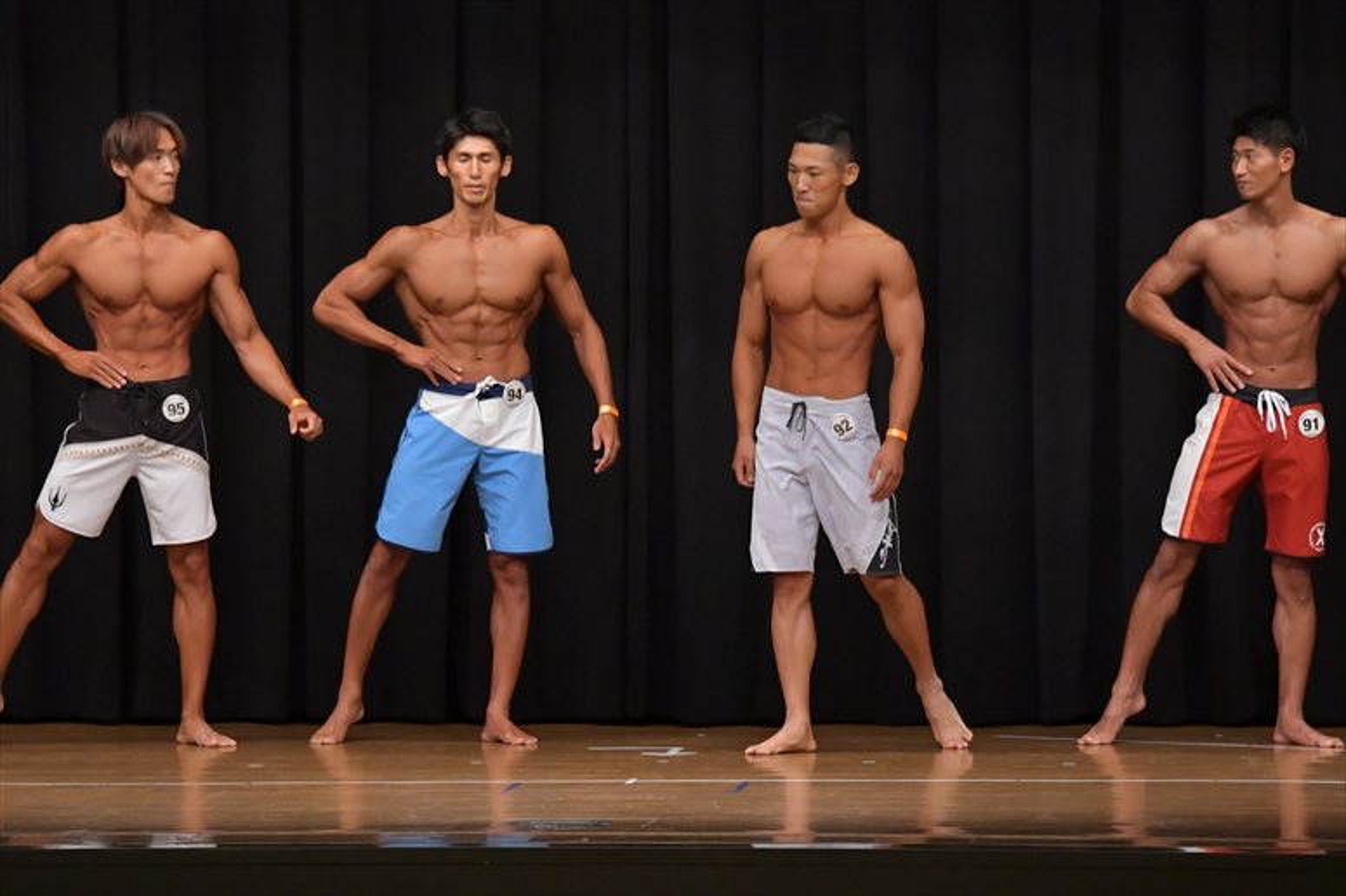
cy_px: 448
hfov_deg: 10.2
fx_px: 7549
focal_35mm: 202
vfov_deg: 6.8
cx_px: 673
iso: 6400
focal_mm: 135
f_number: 5.6
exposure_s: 1/400
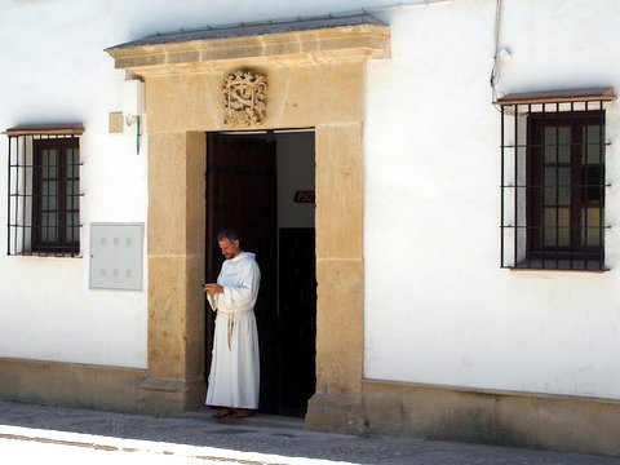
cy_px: 232
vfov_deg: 19.4
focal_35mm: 76
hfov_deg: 25.7
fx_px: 1361
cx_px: 310
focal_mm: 16.1
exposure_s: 1/400
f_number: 3.5
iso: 100
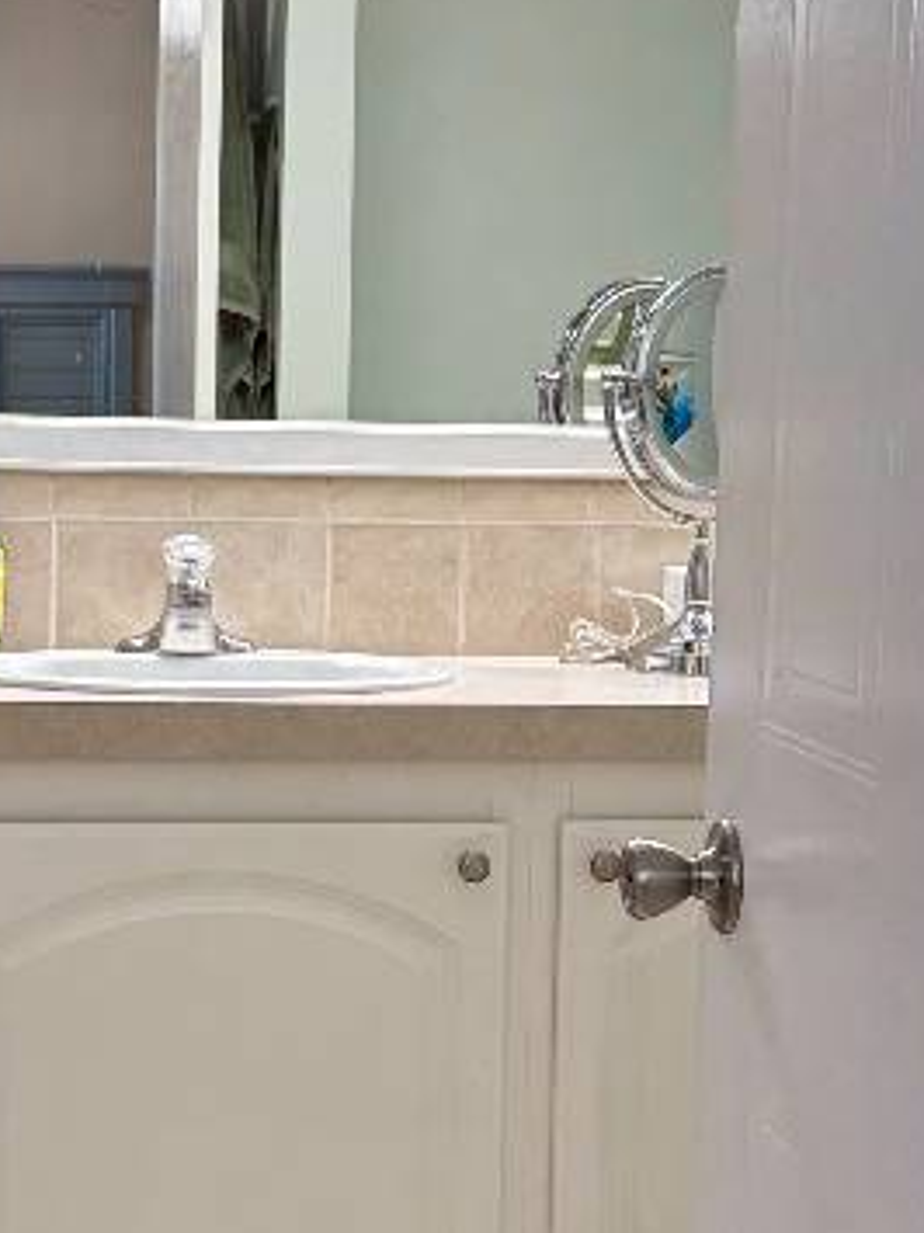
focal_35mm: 83
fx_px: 2956
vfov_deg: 23.5
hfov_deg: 17.7
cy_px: 721
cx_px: 274
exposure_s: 1/120
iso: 160
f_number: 1.6
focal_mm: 5.96
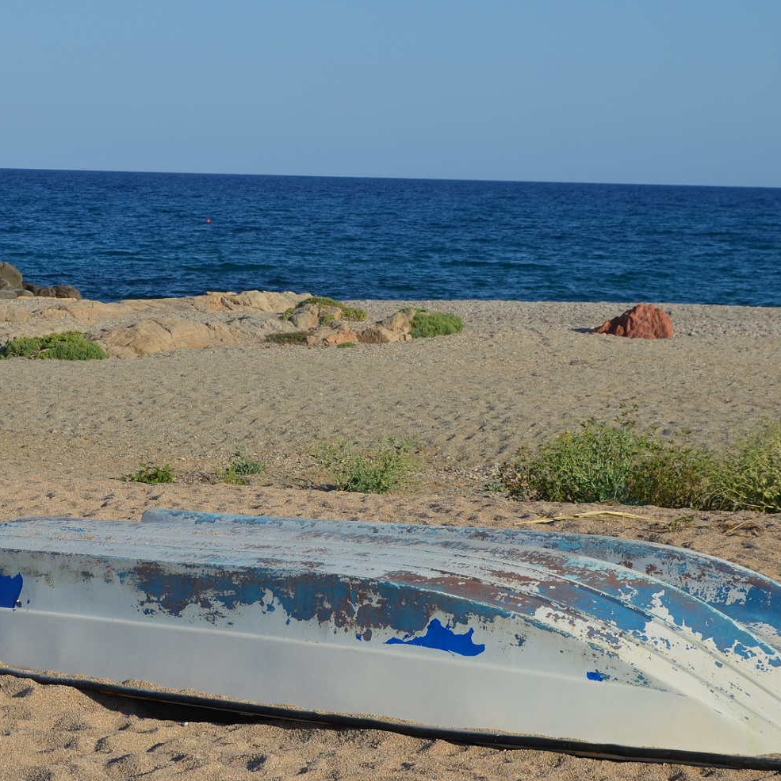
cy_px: 392
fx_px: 2808
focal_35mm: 110
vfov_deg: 15.8
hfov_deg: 15.8
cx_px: 340
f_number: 9
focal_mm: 48
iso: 100
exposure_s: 1/320
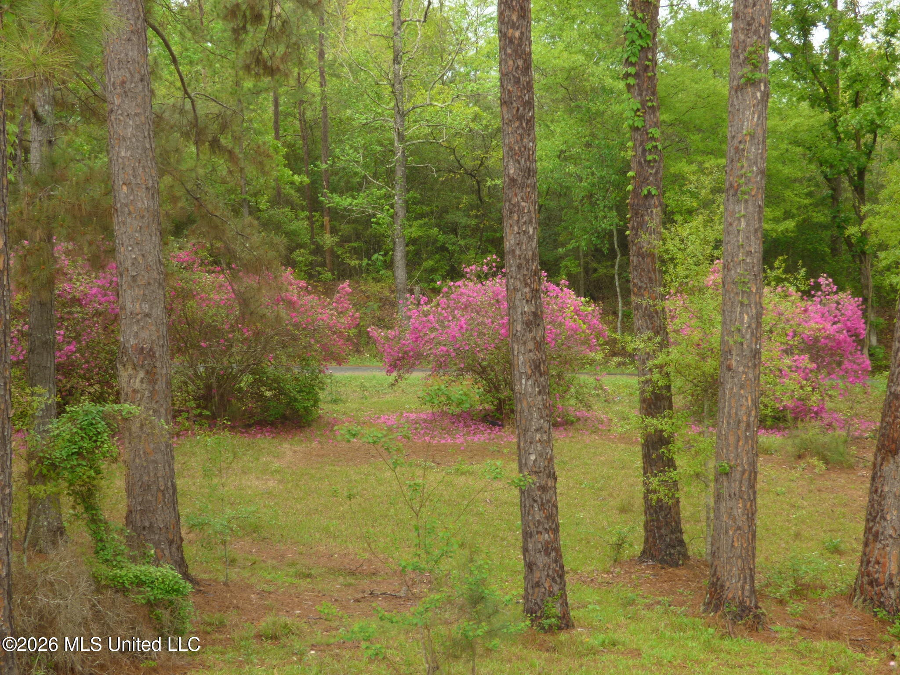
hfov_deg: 29.4
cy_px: 338
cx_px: 450
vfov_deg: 22.3
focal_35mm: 66
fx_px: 1716
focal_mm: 11.76
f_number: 6.3
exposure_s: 1/60
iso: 100
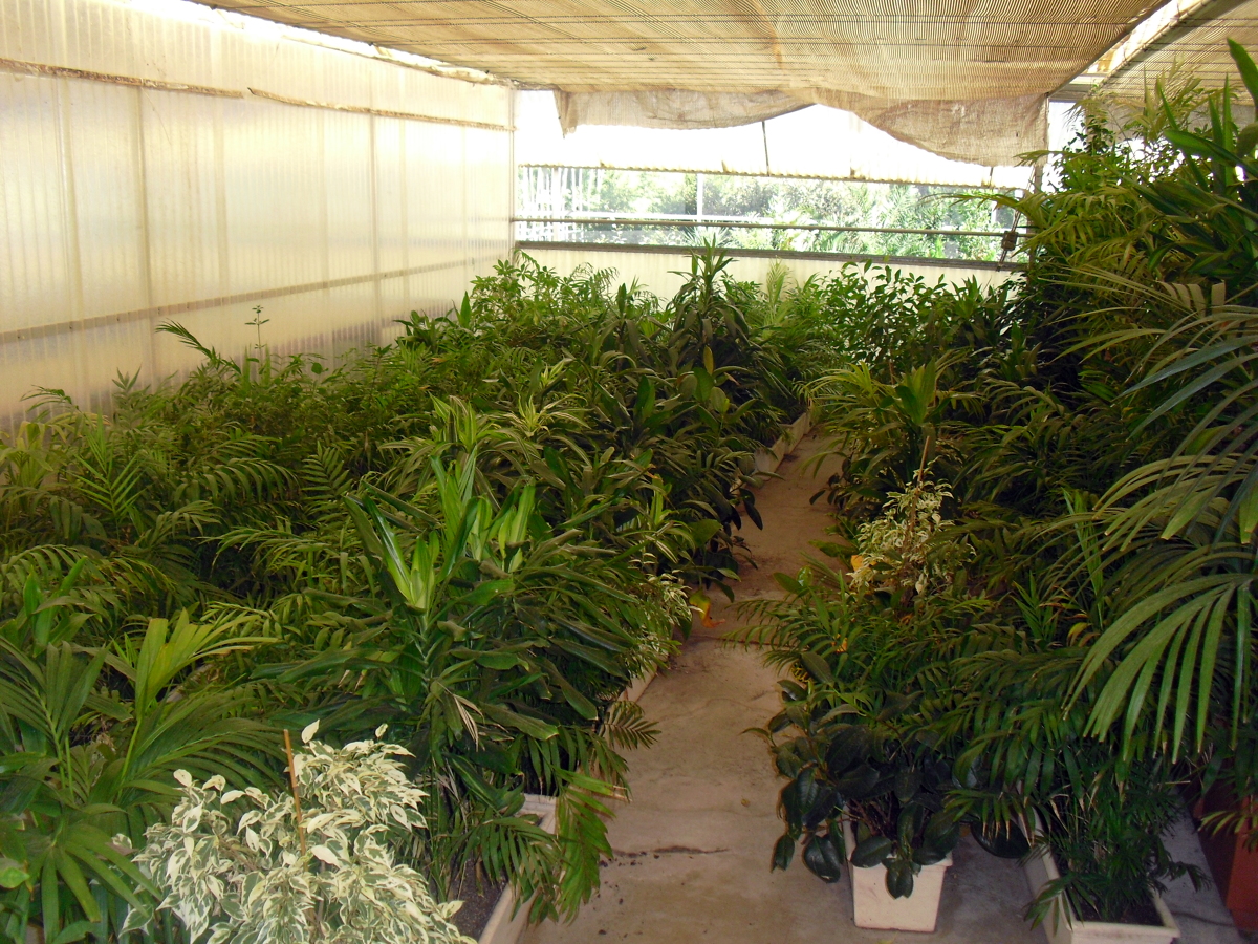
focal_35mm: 36
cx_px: 629
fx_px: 1308
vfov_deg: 39.7
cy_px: 472
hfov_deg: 51.4
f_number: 3.1
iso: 200
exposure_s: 1/100
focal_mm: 6.3
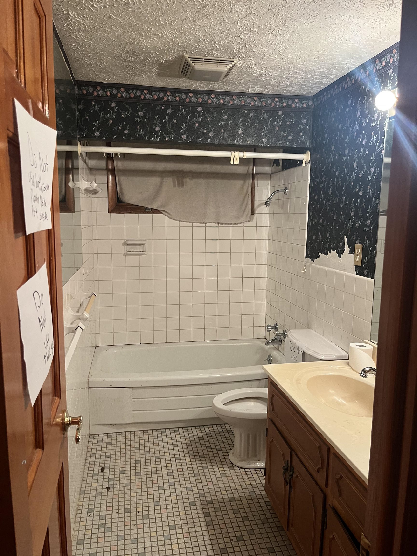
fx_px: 418
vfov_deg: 67.3
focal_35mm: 26
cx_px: 208
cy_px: 278
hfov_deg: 53.1
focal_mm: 5.1
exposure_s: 1/60
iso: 250
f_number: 1.6
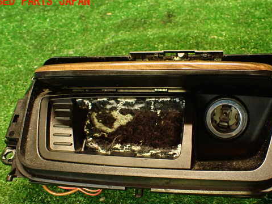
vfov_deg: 35.8
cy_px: 122
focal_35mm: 40
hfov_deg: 46.6
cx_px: 157
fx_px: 314
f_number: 2.4
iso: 640
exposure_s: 1/30
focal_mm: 5.79
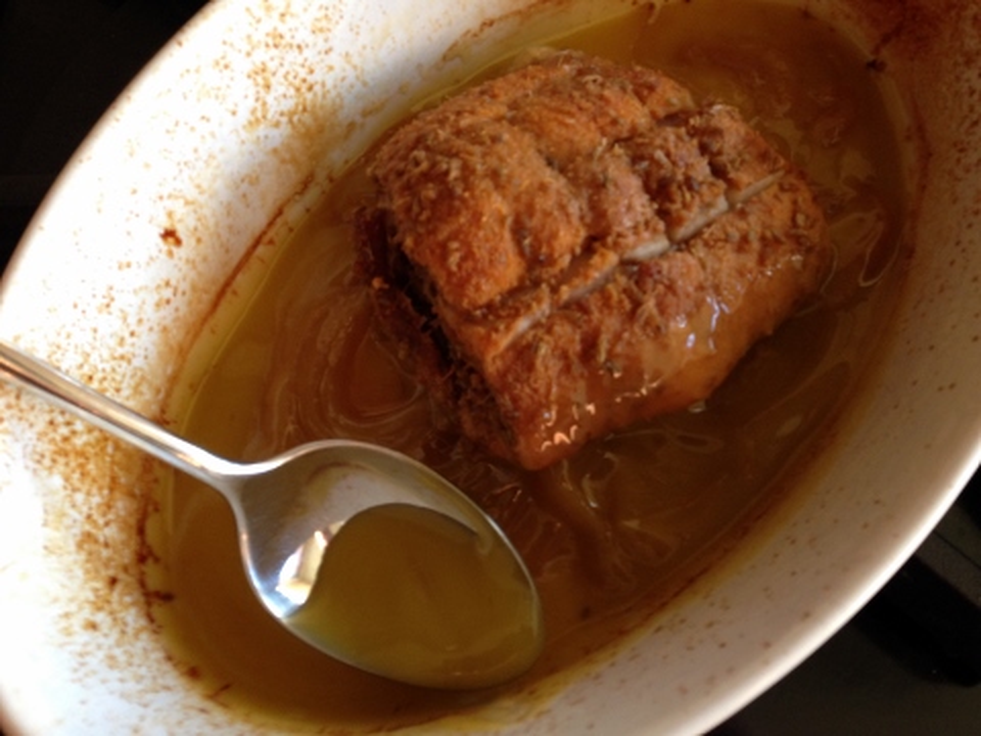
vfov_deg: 42.9
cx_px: 490
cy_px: 368
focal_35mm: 33
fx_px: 935
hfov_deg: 55.4
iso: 80
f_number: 2.4
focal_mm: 4.12
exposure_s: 1/20
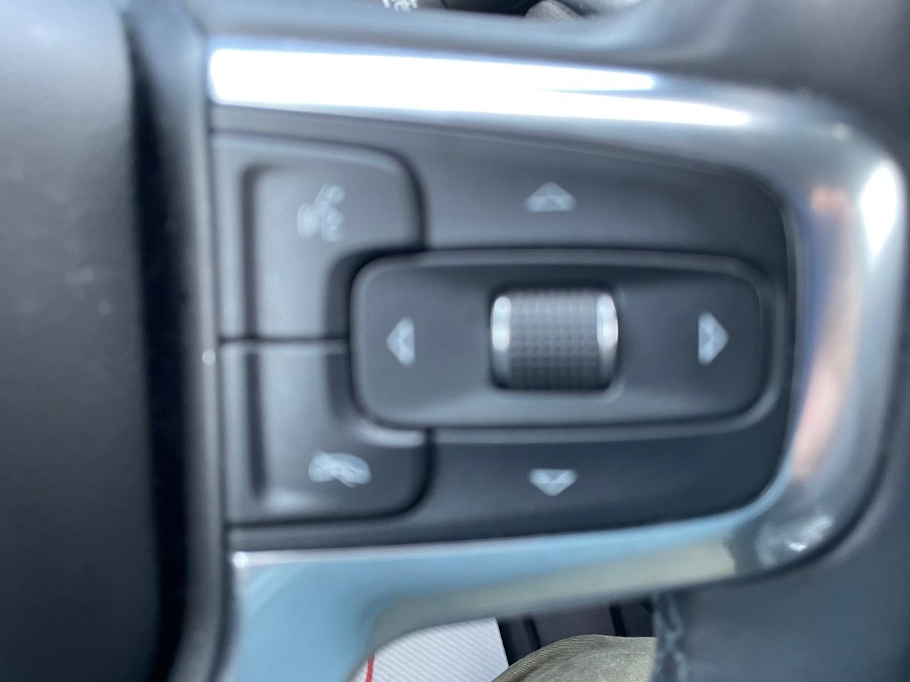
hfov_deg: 67.3
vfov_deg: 53.1
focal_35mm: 26
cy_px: 341
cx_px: 455
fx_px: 683
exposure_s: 1/60
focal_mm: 4.2
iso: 125
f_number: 1.6
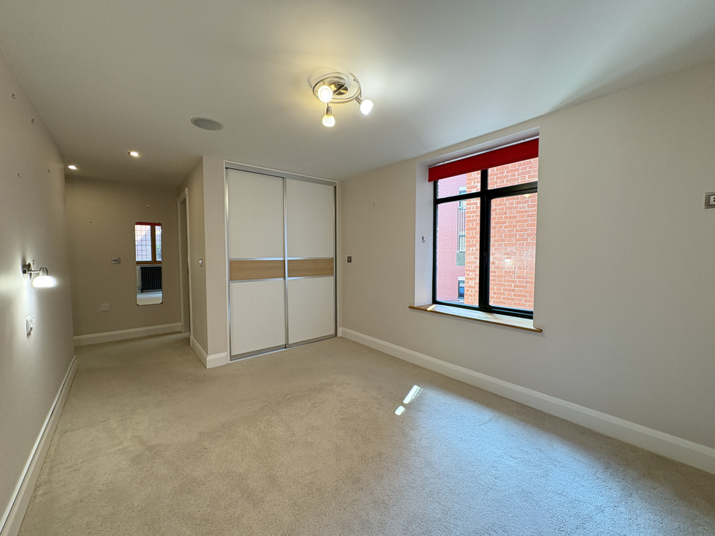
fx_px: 289
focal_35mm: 14
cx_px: 358
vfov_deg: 85.7
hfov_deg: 102.1
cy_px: 268
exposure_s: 1/50
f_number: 2.2
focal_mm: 2.22
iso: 125
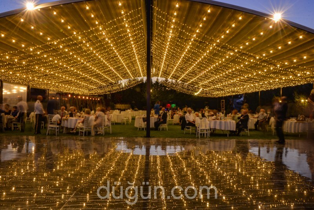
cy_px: 105
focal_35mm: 32
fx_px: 279
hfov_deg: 58.7
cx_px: 157
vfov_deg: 41.1
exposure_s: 5
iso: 125
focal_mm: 32
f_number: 22
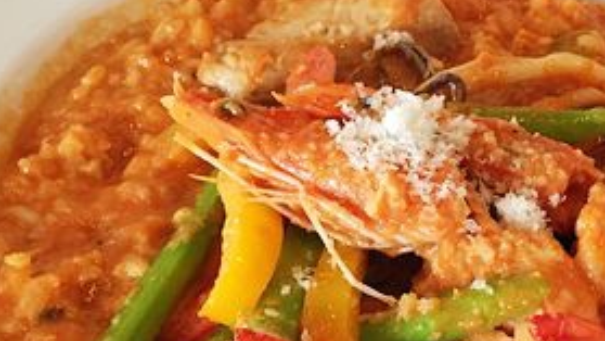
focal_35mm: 68
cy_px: 230
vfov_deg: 17.7
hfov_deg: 30.8
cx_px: 395
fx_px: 1091
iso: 125
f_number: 2.2
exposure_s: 1/30
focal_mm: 4.15
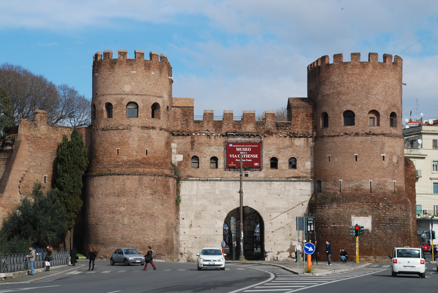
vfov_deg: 14.7
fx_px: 1133
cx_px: 219
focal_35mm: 93
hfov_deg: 21.9
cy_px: 146
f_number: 16
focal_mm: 62
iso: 200
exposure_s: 1/160
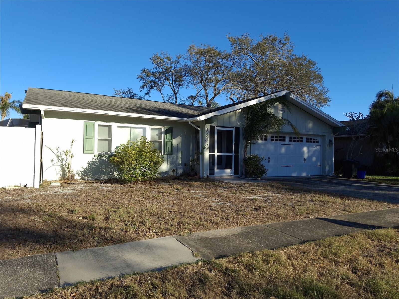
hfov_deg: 69.4
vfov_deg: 54.9
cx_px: 200
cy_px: 150
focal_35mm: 25
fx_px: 288
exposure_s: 1/729
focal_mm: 4.69
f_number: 1.8
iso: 40
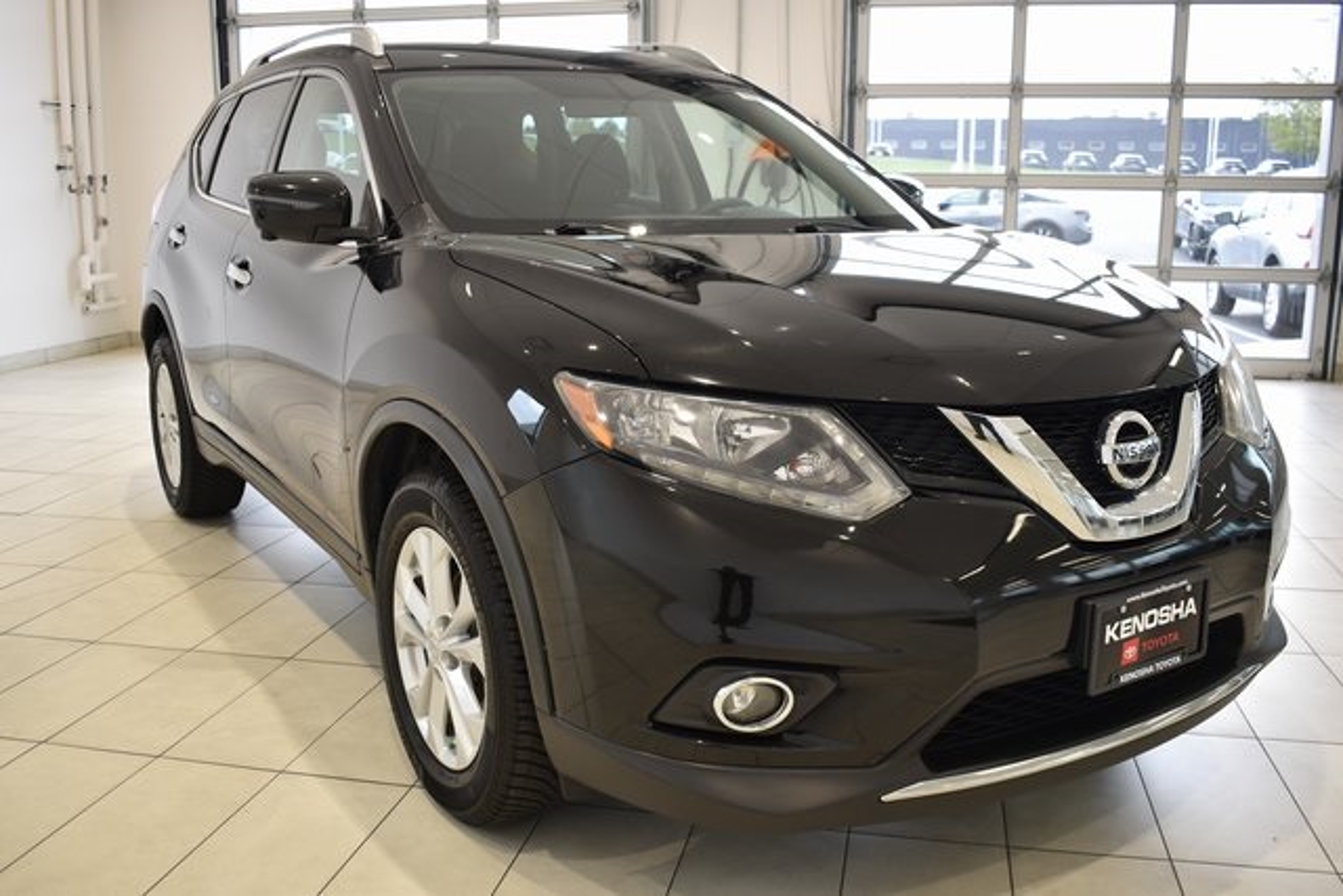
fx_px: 1231
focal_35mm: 33
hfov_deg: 57.2
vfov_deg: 40.0
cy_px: 448
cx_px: 672
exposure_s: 1/30
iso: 140
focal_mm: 22
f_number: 3.8
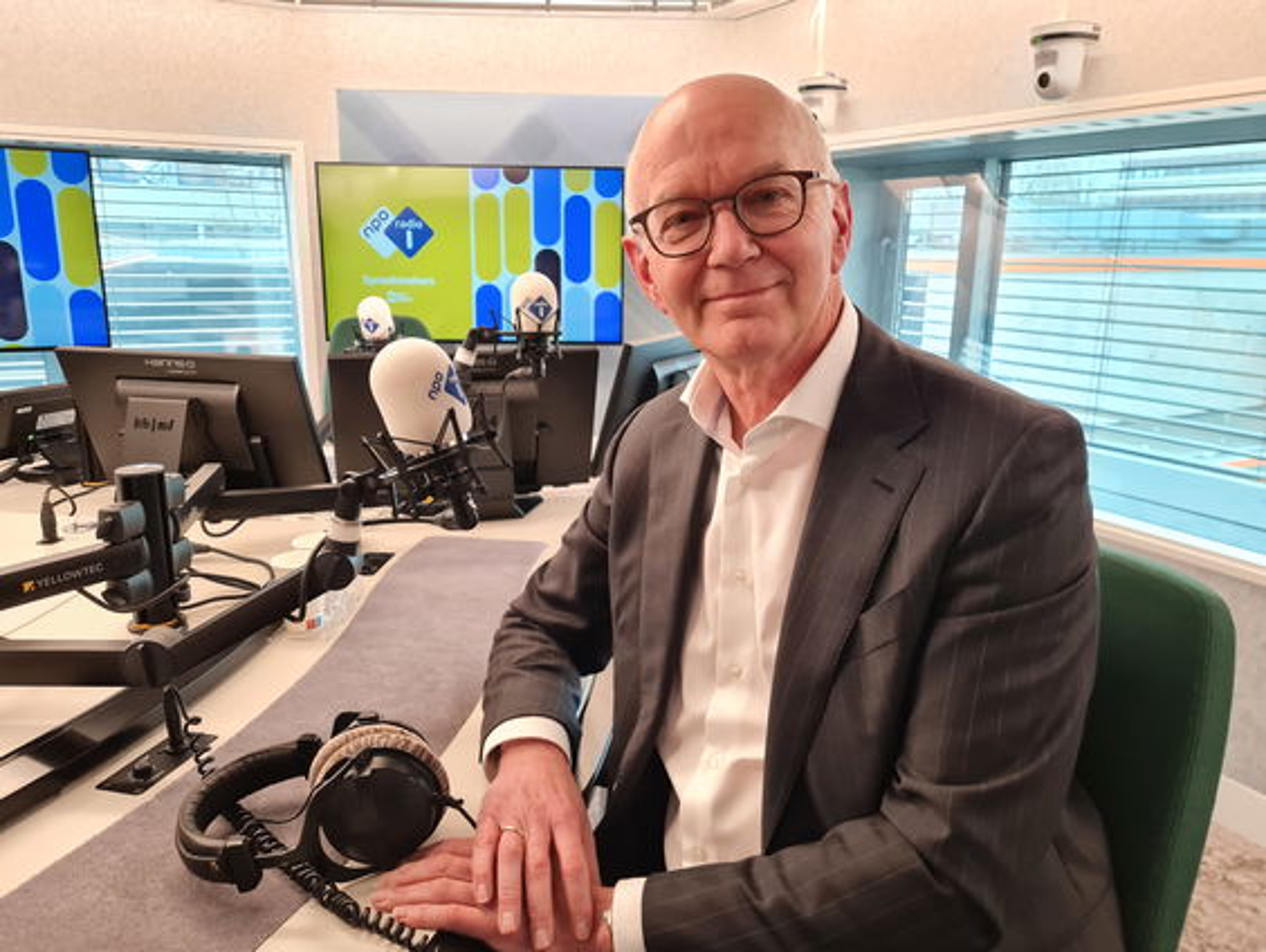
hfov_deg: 67.3
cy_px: 476
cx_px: 633
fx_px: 952
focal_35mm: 26
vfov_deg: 53.1
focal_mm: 5.4
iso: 200
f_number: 1.8
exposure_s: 1/50
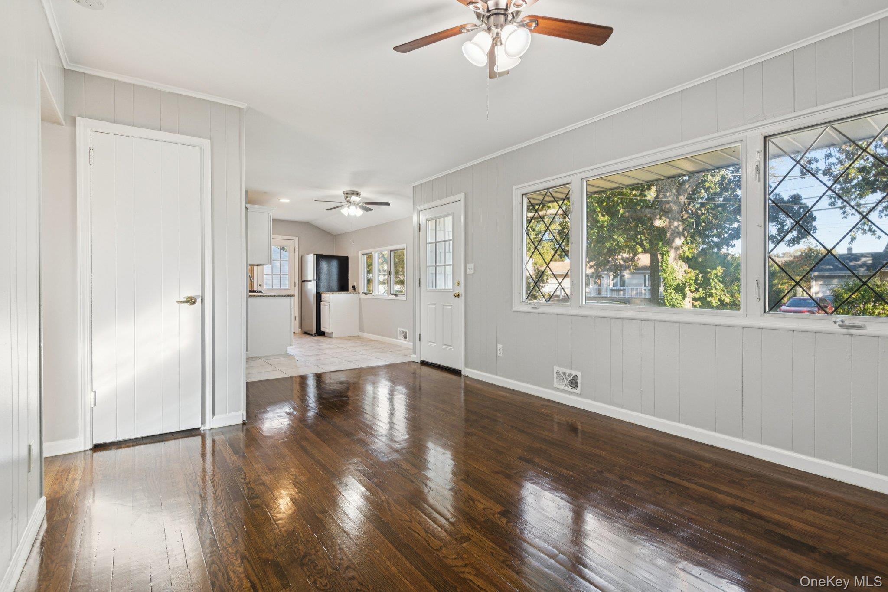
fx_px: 419
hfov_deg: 93.3
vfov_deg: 70.4
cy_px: 296
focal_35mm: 17
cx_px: 444
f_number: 8
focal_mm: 17
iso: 250
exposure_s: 1/25
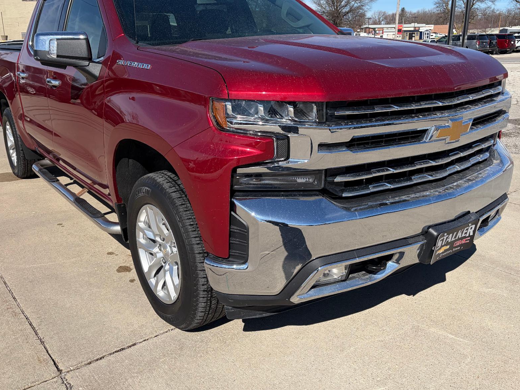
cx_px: 244
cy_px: 171
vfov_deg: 44.1
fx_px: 481
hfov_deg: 56.8
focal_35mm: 32
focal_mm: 5.96
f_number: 1.6
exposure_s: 1/4950
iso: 64
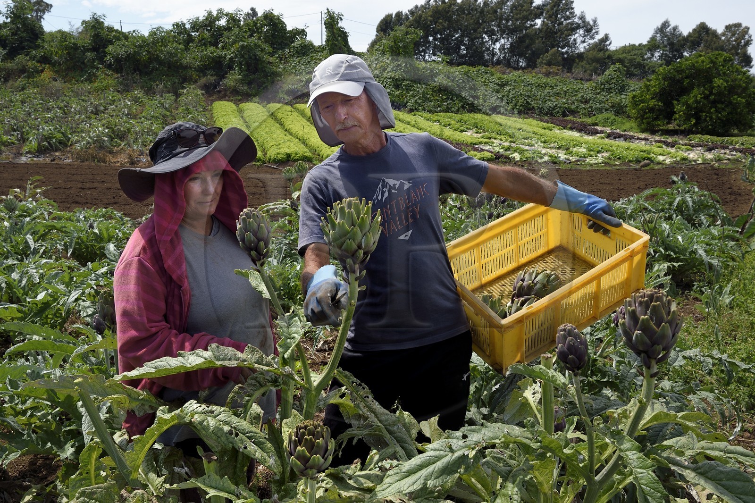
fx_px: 650
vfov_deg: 42.3
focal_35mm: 31
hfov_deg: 60.3
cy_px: 252
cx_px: 378
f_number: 11
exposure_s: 1/200
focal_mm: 31
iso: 200
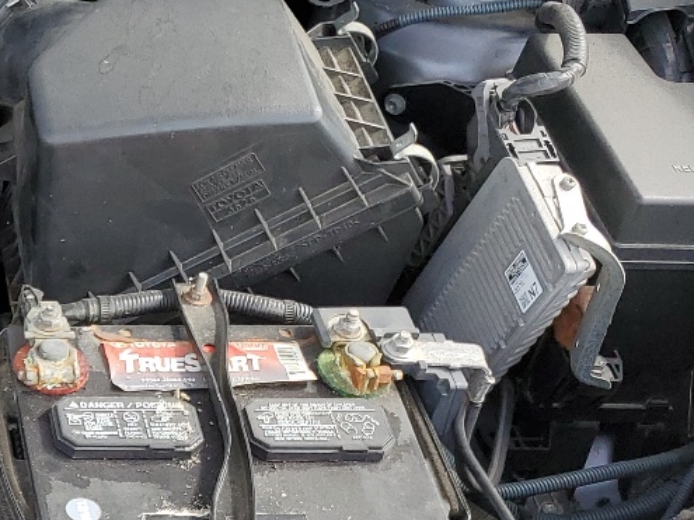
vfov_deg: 17.4
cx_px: -356
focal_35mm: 84
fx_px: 1684
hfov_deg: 20.0
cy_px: 409
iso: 50
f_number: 1.5
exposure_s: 1/556
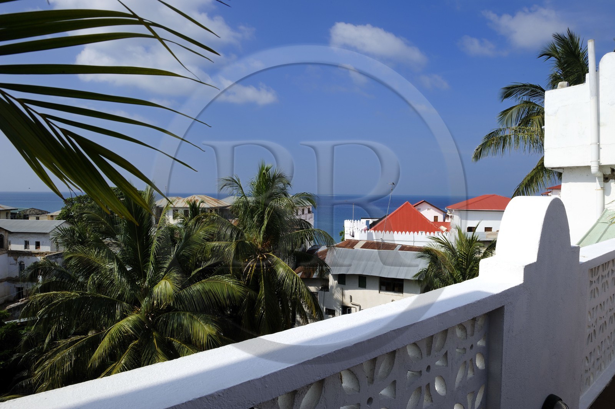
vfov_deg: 53.1
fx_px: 410
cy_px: 204
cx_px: 308
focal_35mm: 24
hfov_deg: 73.8
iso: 200
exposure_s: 1/160
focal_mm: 24
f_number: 16
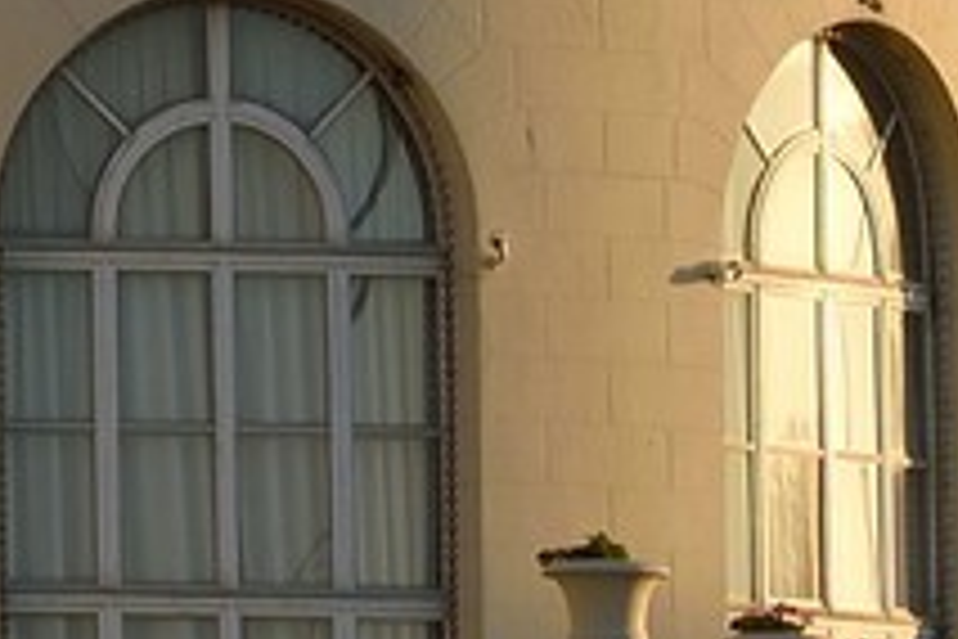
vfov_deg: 2.8
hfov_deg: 4.0
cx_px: -2204
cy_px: -288
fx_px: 13012
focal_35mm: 489
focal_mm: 65
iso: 200
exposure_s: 1/250
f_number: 9
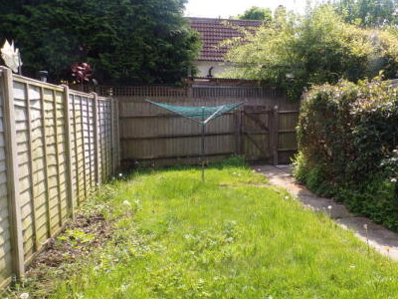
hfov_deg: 51.1
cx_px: 281
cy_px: 152
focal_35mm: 35
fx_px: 402
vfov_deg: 40.7
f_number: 5.8
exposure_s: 1/140
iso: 80
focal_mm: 4.3
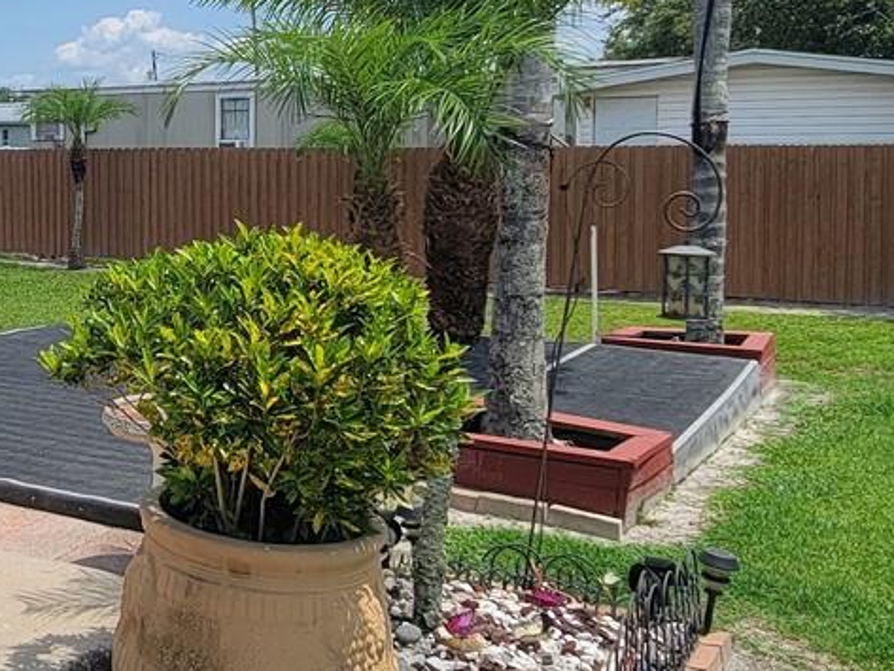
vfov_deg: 32.5
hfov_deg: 38.6
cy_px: 208
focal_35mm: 44
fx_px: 1137
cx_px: 21
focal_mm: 2.2
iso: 50
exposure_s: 1/2308
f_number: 2.2
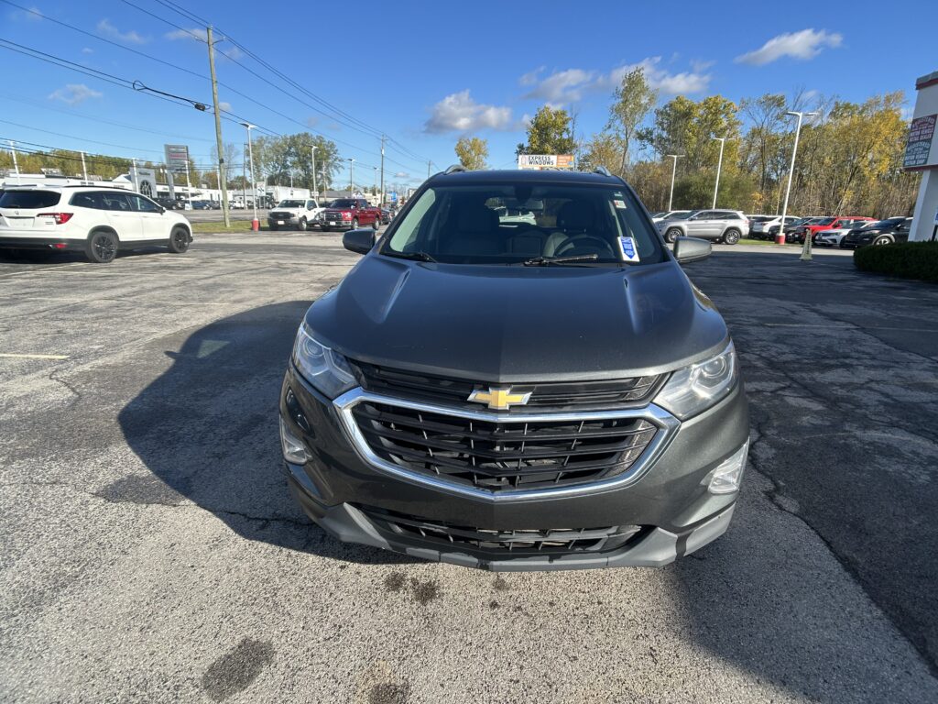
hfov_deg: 67.3
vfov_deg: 53.1
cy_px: 352
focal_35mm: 26
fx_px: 705
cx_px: 469
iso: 50
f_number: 1.5
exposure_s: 1/1869
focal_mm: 5.7
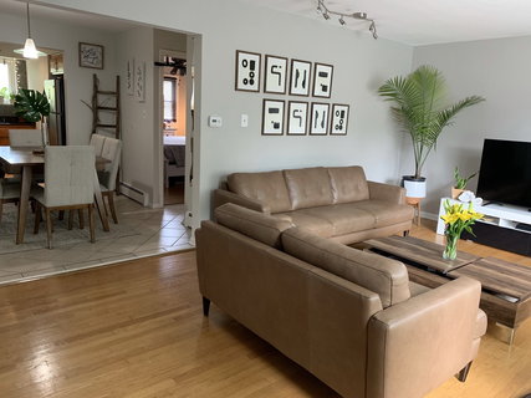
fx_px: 399
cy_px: 199
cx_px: 266
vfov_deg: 53.0
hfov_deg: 67.3
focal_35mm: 26
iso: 250
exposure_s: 1/60
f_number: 1.8
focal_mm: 4.25
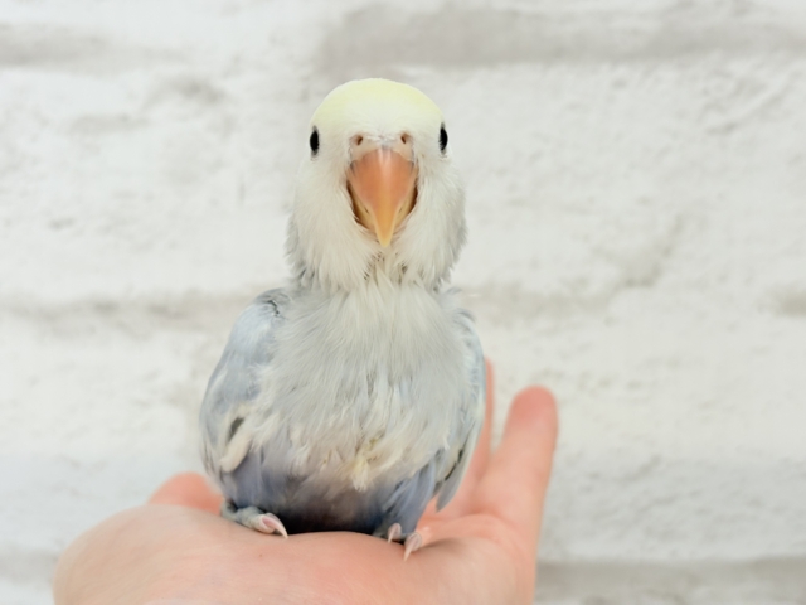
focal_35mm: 52
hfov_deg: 36.8
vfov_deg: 28.0
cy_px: 302
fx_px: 1211
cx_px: 403
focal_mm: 5.96
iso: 40
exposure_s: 1/50
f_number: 1.6
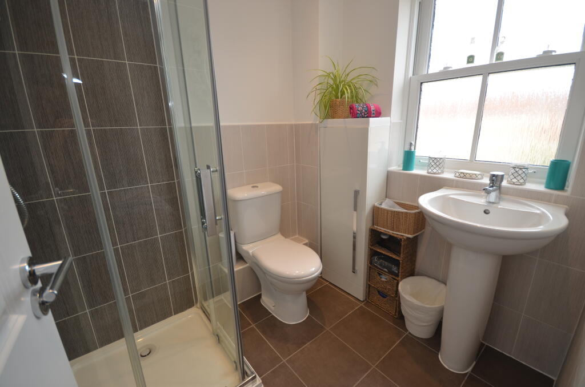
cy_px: 194
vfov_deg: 77.1
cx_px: 292
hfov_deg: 100.5
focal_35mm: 15
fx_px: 243
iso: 200
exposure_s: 1/100
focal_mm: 10
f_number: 5
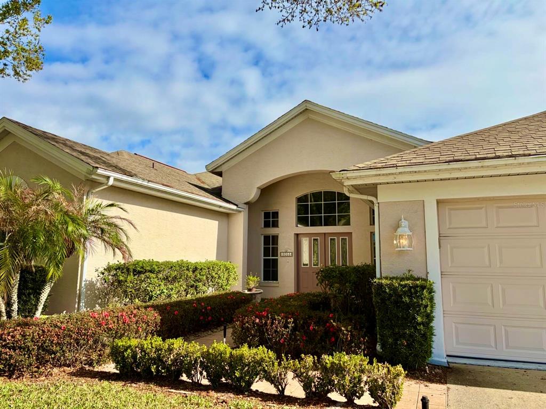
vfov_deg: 53.1
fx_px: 410
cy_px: 204
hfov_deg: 67.3
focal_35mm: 26
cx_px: 273
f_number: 1.6
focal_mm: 5.96
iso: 50
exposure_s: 1/3448
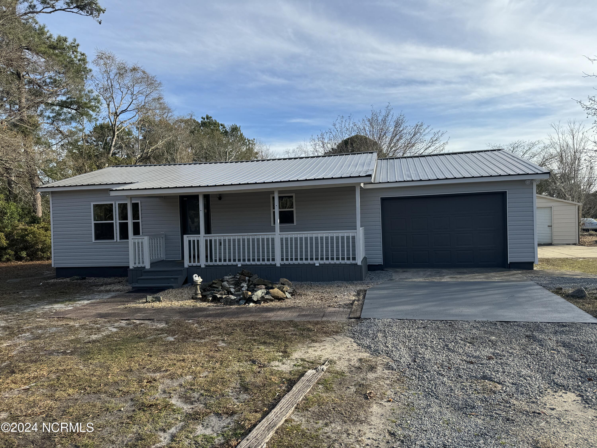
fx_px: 414
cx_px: 298
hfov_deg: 71.6
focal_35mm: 24
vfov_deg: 56.8
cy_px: 224
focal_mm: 6.86
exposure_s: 1/3413
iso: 80
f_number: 1.78
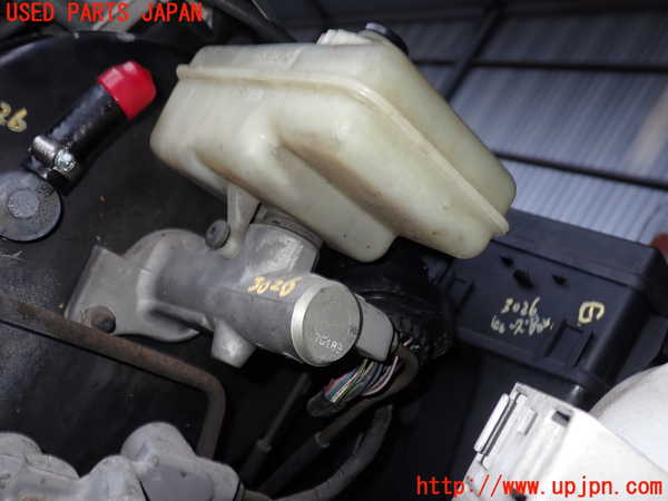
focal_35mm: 30
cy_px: 250
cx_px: 334
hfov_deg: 60.0
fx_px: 579
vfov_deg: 46.8
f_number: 6.3
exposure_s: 1/30
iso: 100
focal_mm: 5.4
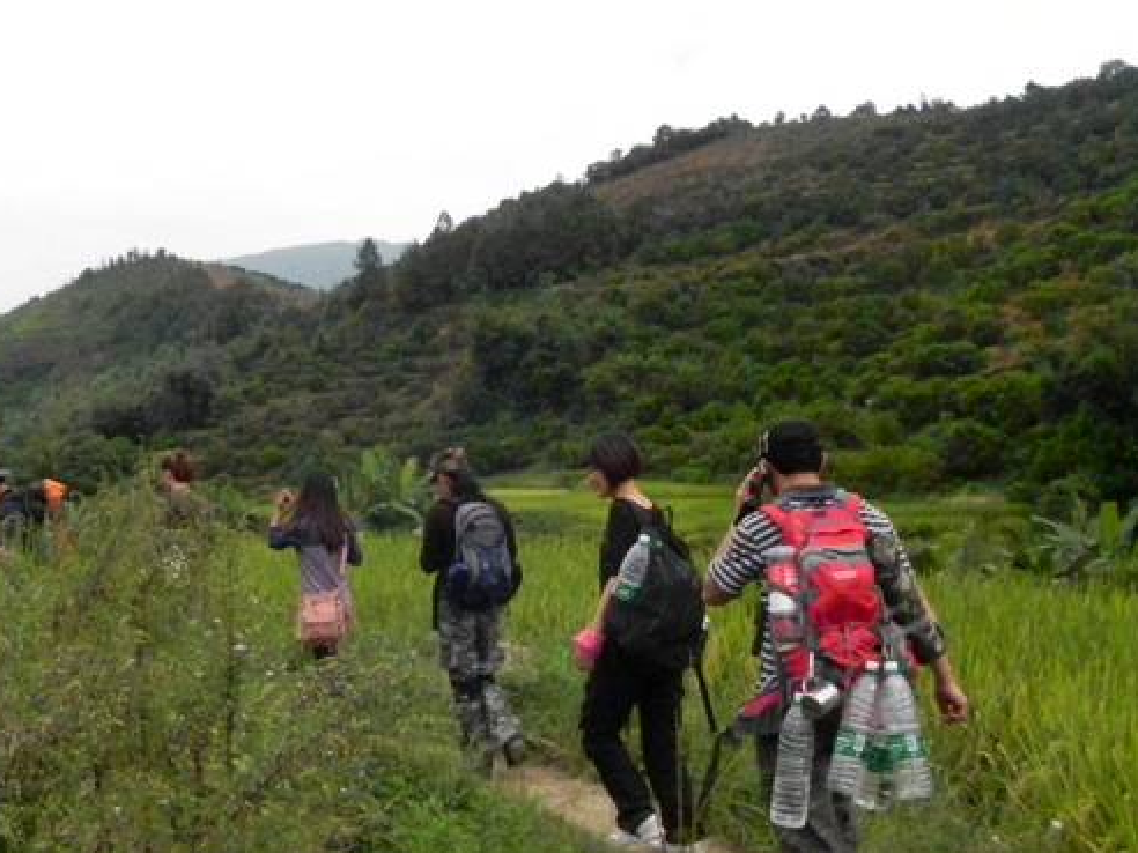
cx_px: 444
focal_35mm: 37
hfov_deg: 49.8
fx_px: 1216
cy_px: 489
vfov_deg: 38.6
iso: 1600
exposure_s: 1/1464
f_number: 8
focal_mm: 4.6
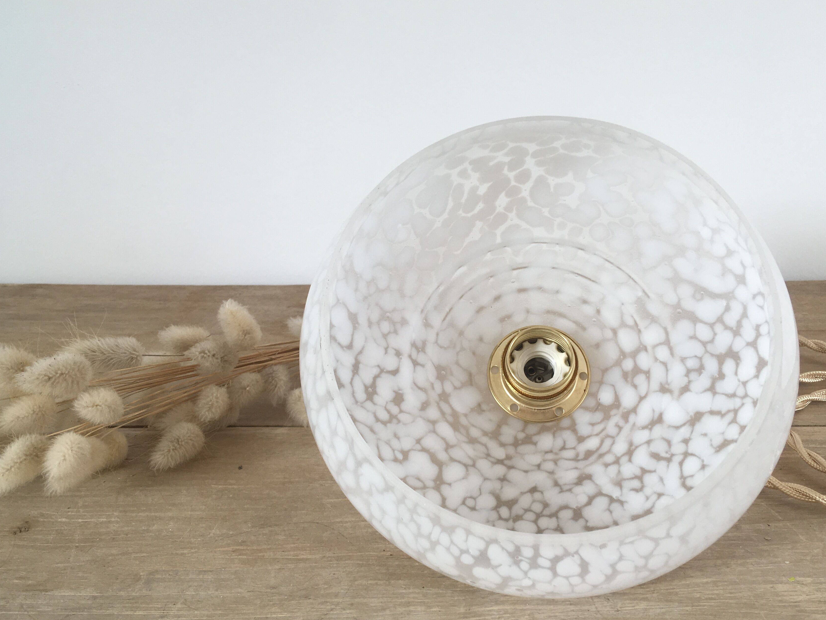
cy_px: 328
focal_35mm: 35
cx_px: 444
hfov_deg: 52.6
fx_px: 835
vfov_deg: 40.7
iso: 32
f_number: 2.2
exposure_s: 1/50
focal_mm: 4.15
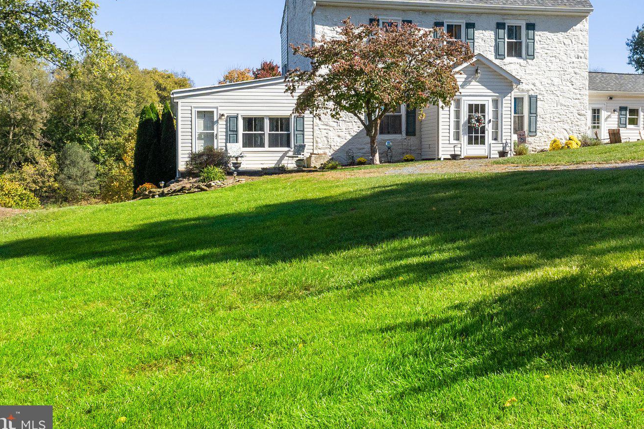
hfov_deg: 41.2
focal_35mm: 47
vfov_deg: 28.2
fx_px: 841
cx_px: 448
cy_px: 105
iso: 800
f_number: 8
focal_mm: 20
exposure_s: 1/1600
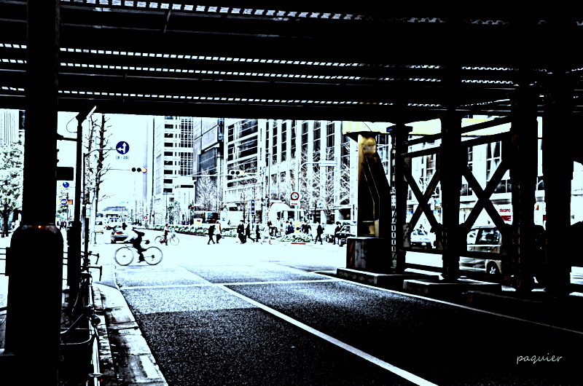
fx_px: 849
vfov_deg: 25.6
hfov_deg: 37.9
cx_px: 292
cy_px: 193
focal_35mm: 52
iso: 400
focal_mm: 35
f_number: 10
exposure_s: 1/60
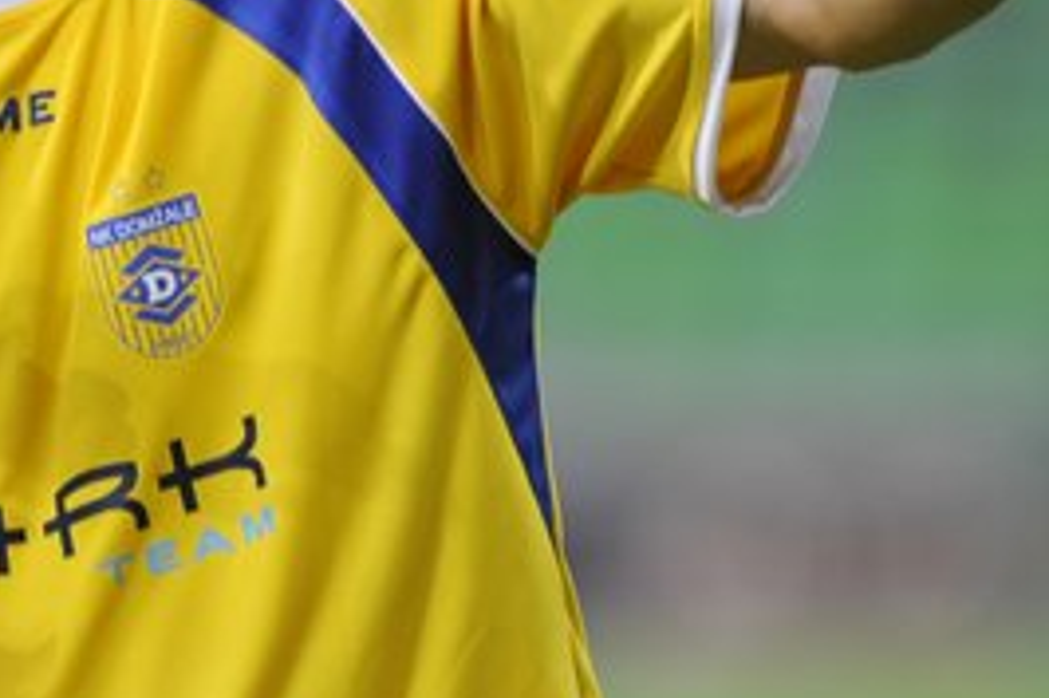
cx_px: 363
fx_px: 26295
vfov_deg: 1.5
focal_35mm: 903
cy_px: 225
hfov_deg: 2.3
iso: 1000
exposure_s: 1/1000
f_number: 2.8
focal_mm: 300
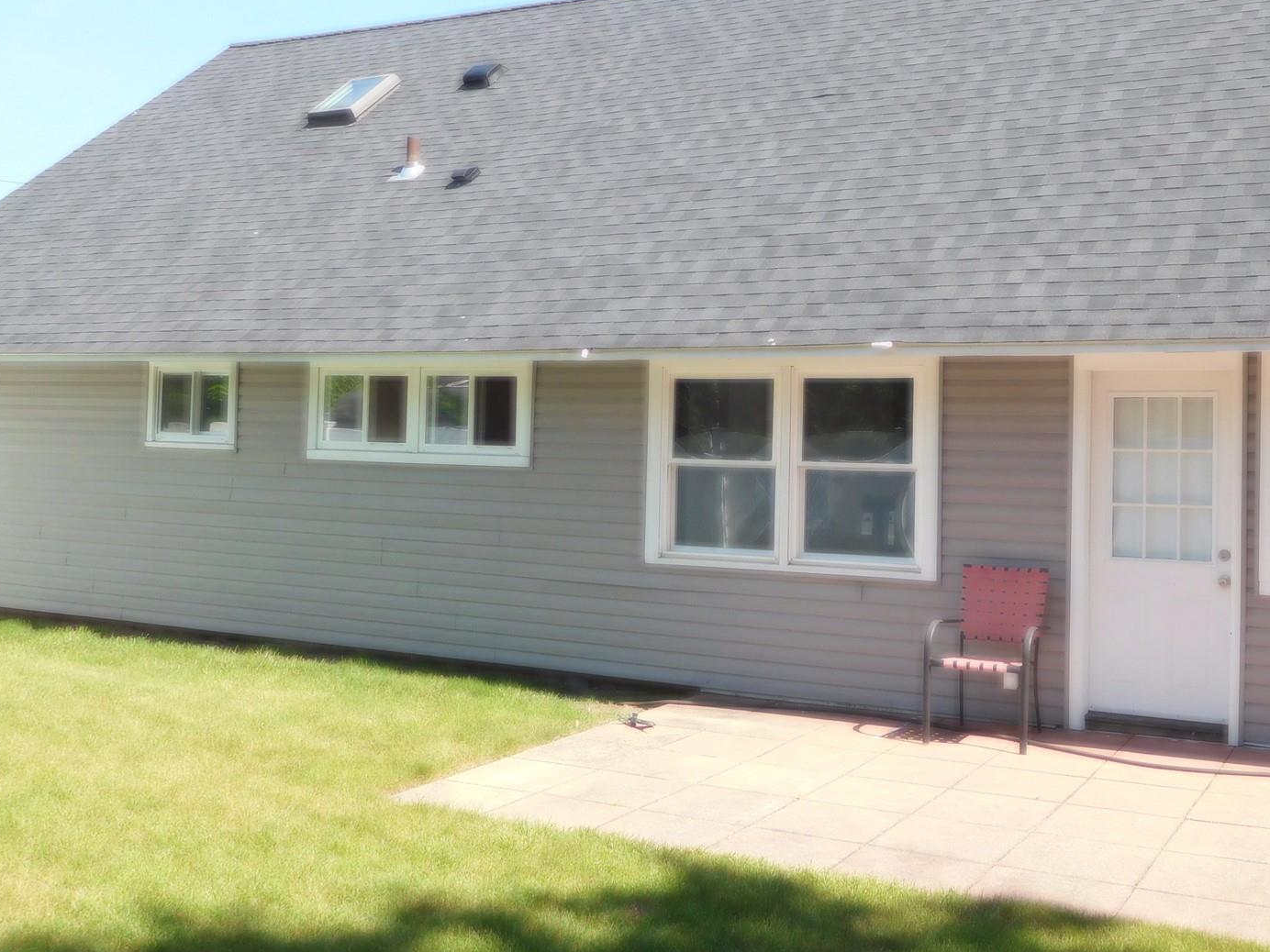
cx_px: 757
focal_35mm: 37
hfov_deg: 49.8
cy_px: 403
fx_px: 1357
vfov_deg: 38.6
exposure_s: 1/640
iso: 125
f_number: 3.4
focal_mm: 4.5
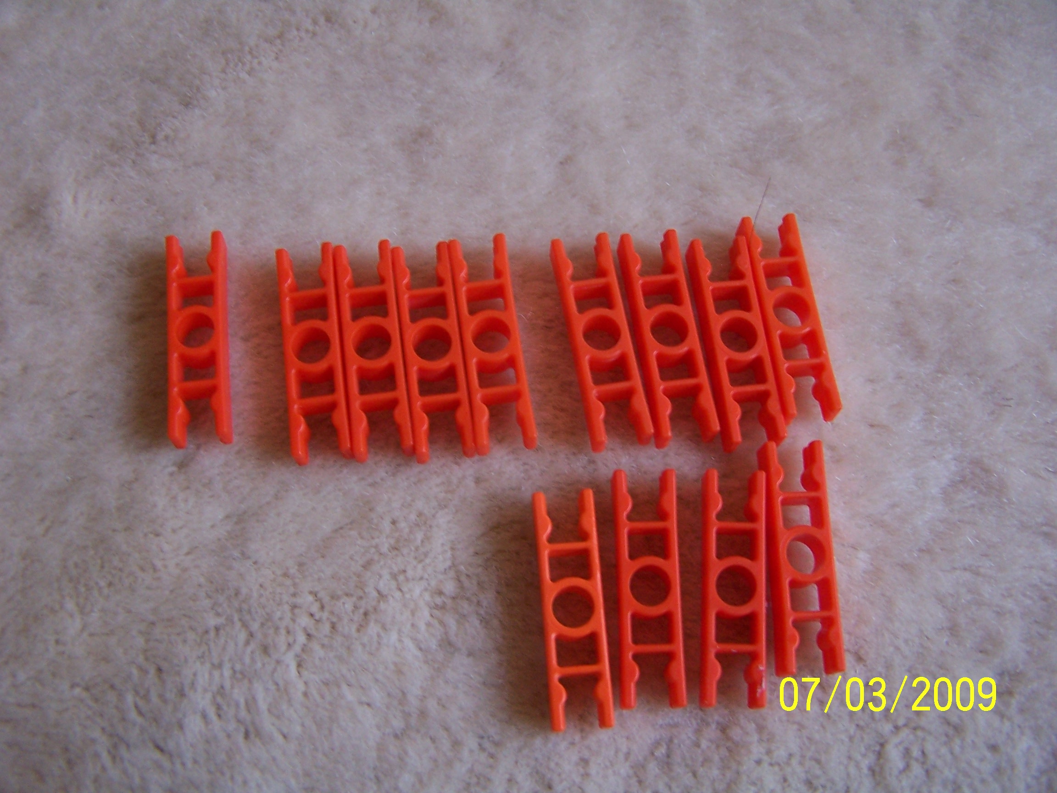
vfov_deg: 37.7
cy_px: 396
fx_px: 1160
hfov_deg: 49.0
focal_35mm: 38
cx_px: 528
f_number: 2.8
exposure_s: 1/30
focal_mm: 6.3
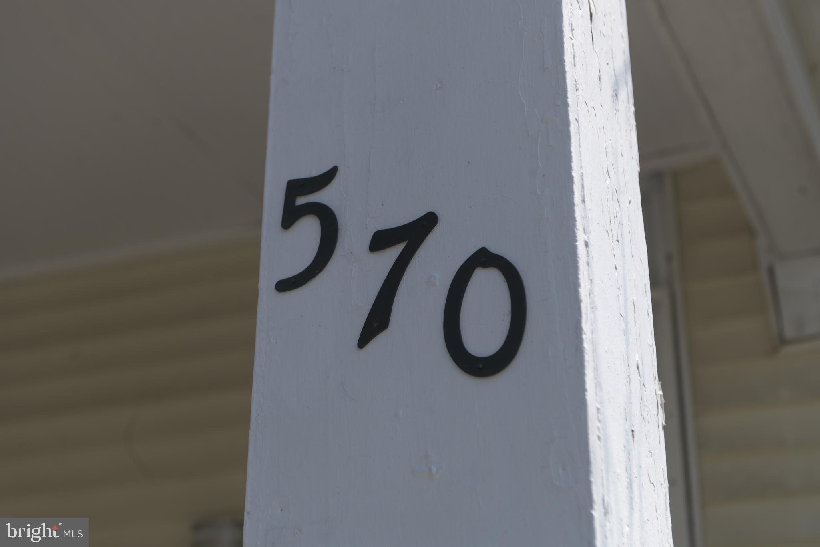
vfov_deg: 19.5
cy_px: 274
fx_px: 1594
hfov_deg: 28.8
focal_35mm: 70
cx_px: 410
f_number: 5.6
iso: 100
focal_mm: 70
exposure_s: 1/500
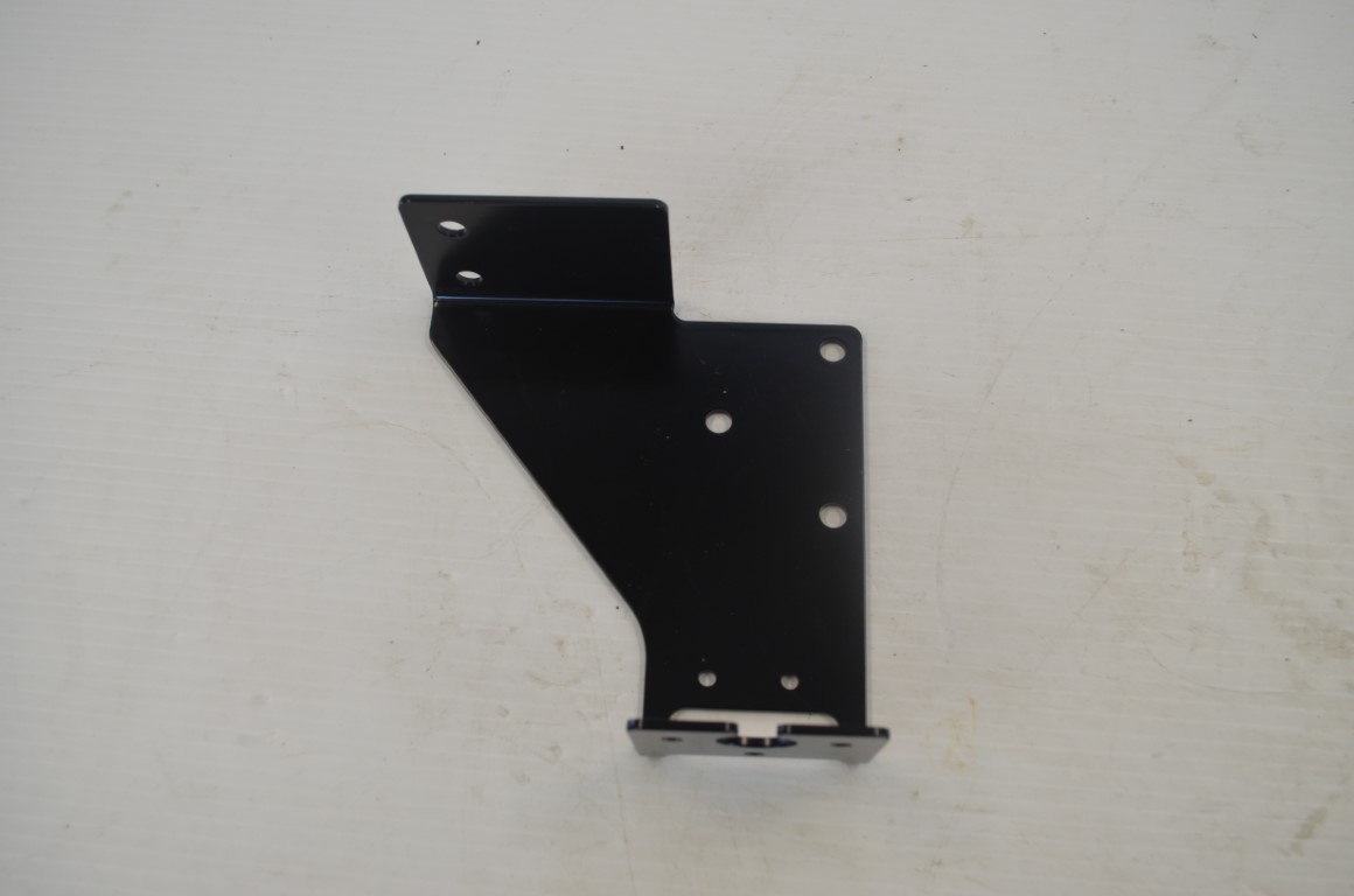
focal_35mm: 33
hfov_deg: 57.3
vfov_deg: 39.8
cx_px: 677
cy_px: 448
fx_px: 1238
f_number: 5
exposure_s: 1/100
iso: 400
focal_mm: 22
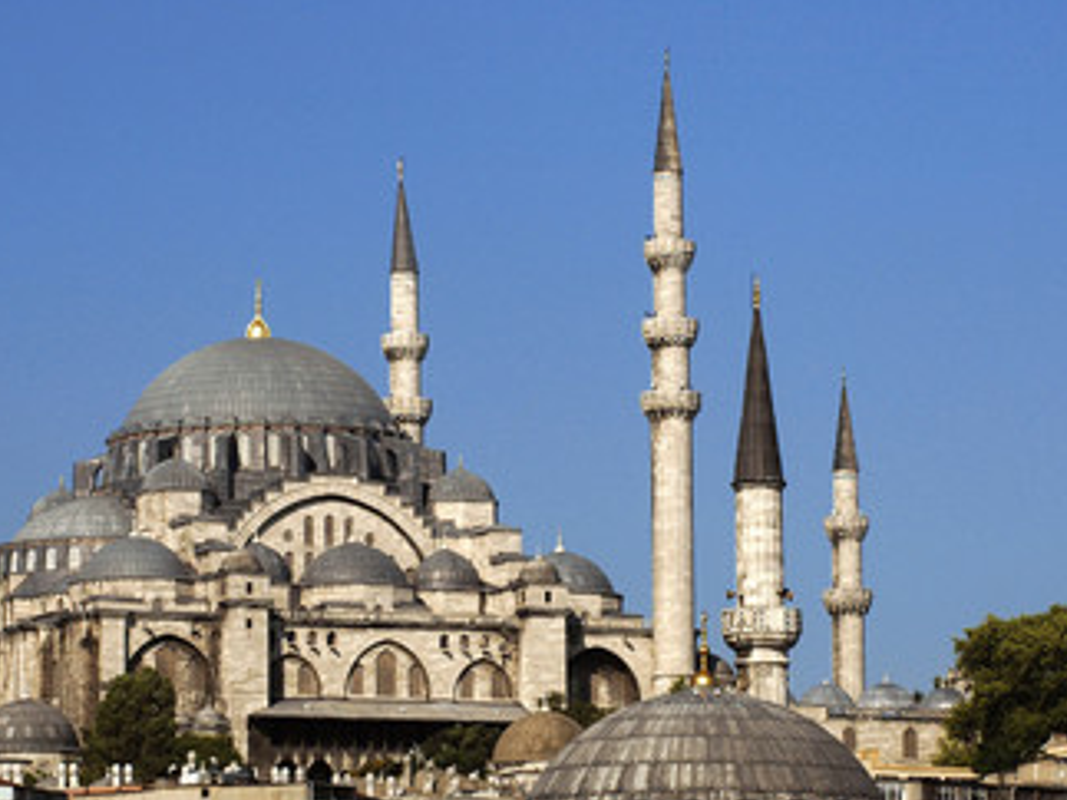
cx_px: 547
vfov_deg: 6.3
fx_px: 7229
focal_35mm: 235
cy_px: 430
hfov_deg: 8.4
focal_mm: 125
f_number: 8
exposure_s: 1/640
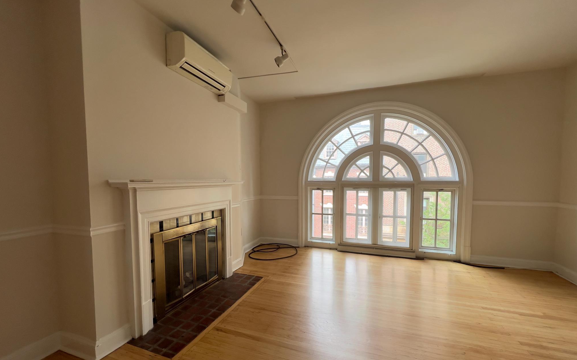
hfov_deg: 105.3
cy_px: 195
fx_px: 220
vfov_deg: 78.5
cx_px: 291
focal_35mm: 14
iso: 64
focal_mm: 1.57
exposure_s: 1/120
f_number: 1.8
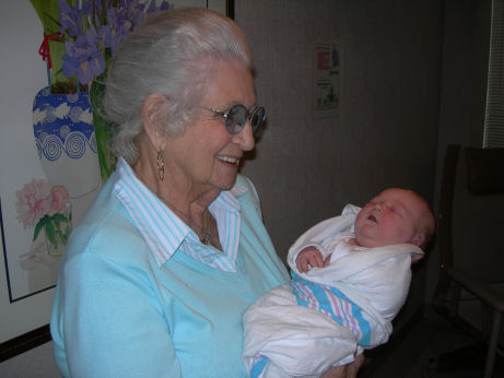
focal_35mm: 38
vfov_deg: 37.7
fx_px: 553
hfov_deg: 49.0
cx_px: 252
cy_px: 189
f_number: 2.8
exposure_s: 1/60.1
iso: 50
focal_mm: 7.8
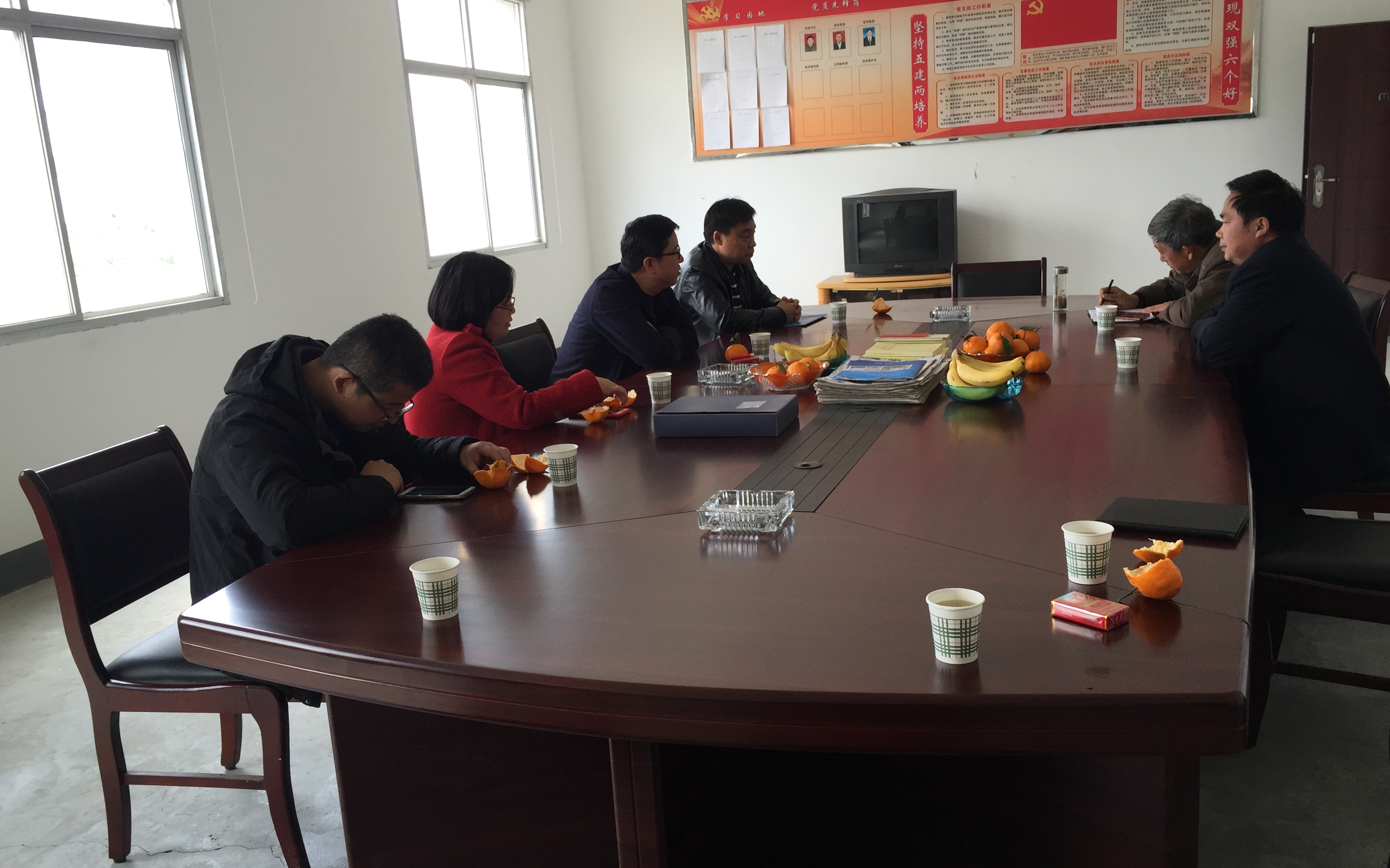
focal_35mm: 31
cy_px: 451
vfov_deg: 40.6
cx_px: 698
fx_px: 1174
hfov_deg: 61.2
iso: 40
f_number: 2.2
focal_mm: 4.15
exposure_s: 1/60
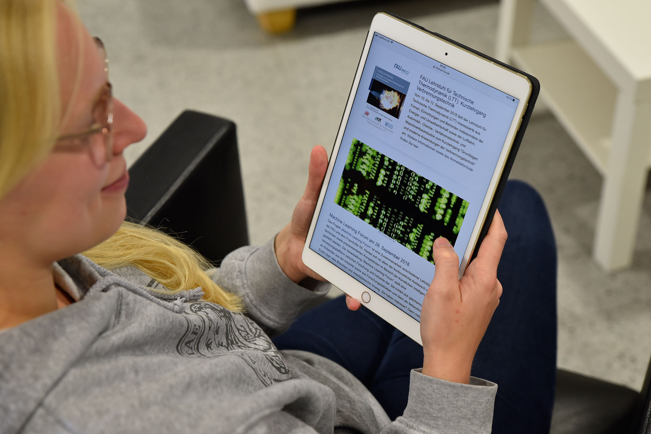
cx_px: 326
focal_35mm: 56
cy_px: 217
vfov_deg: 24.2
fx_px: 1013
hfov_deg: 35.6
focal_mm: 56
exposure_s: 1/60
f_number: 3.5
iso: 800
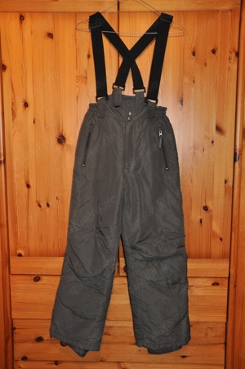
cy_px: 184
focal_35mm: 38
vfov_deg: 51.3
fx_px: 384
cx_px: 122
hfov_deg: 35.4
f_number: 4
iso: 800
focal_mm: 25
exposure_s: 1/60
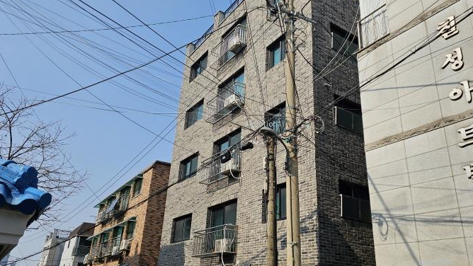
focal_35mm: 30
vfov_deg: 39.0
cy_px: 129
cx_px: 265
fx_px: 376
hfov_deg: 64.1
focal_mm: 6.3
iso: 10
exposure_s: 1/1120
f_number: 1.7
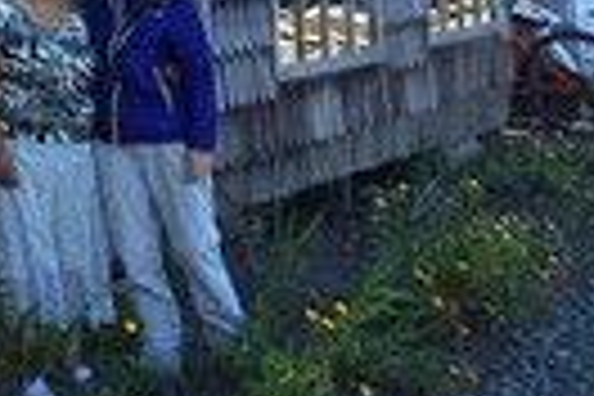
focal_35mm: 122
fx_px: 2013
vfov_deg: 10.8
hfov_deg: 15.0
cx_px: -410
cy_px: -223
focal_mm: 4.15
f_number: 2.2
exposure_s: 1/366
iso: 32
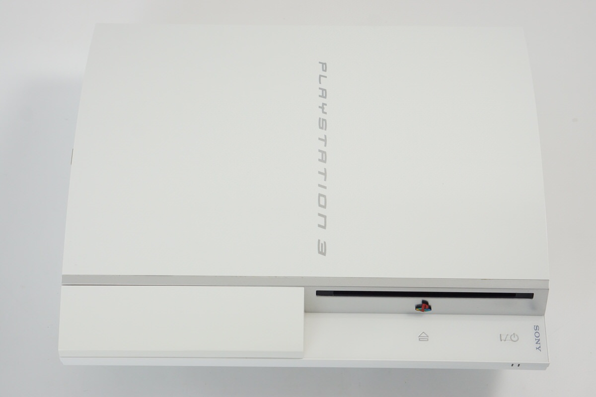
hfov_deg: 27.0
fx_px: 1242
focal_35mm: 75
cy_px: 198
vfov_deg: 18.2
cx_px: 298
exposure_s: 1/80
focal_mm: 50
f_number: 6.3
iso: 640
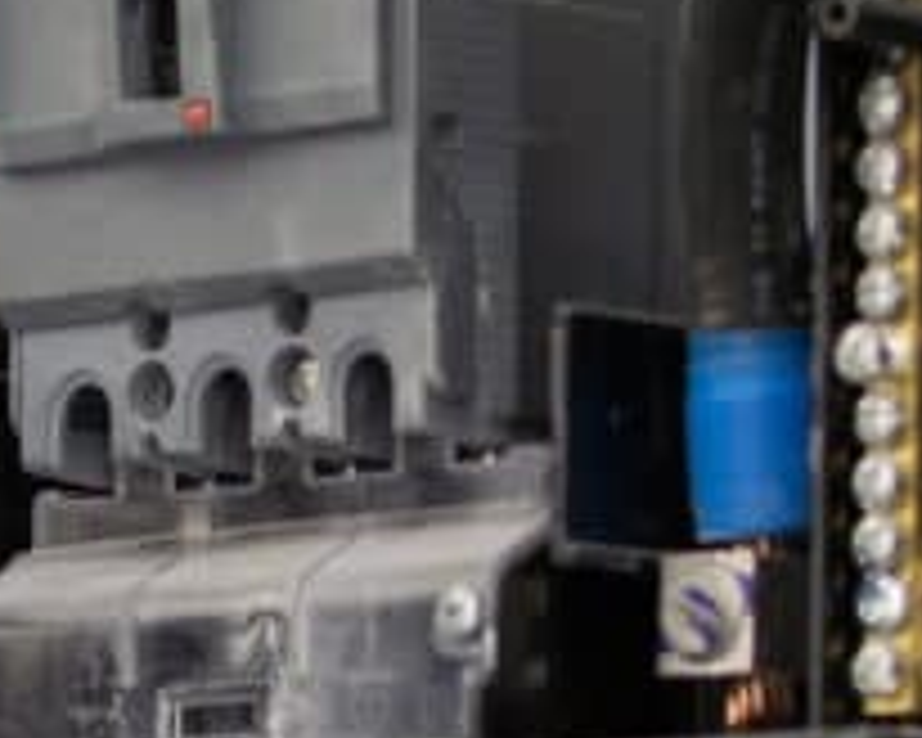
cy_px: 1289
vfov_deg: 4.4
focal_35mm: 351
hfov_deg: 5.5
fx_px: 9578
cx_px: 103
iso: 200
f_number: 2.8
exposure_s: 1/60
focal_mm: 50
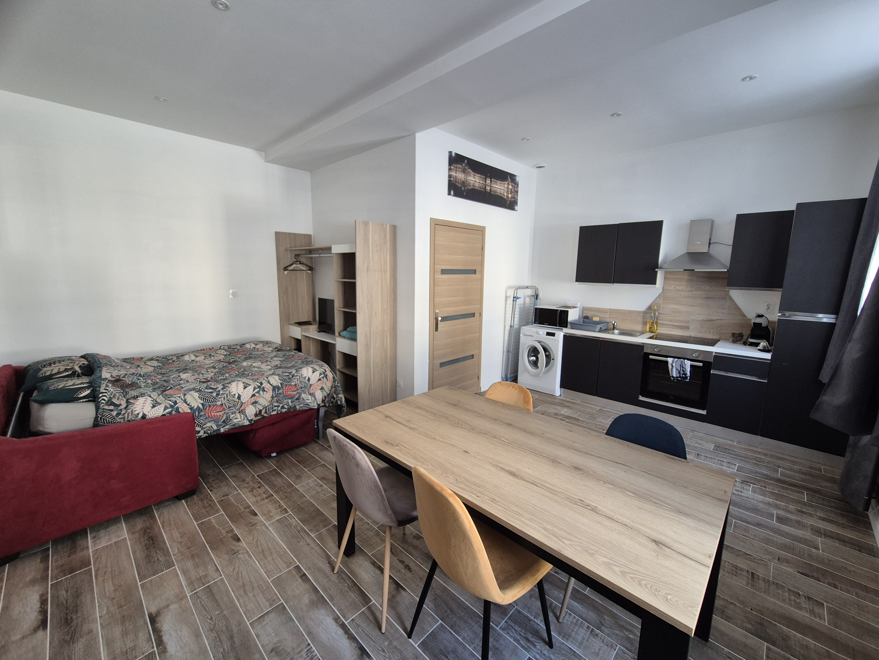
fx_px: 330
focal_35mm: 13
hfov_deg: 106.2
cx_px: 440
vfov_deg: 89.9
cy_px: 330
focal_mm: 2.2
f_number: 2.2
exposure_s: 1/50
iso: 200
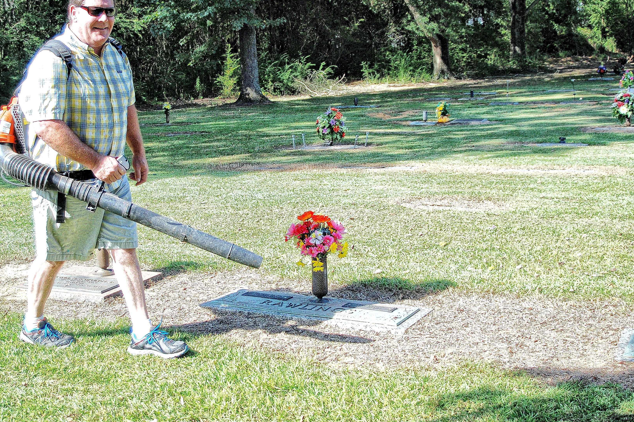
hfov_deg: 39.6
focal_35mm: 50
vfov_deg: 27.0
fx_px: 880
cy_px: 178
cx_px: 282
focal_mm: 28
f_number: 3.5
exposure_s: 1/500
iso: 180
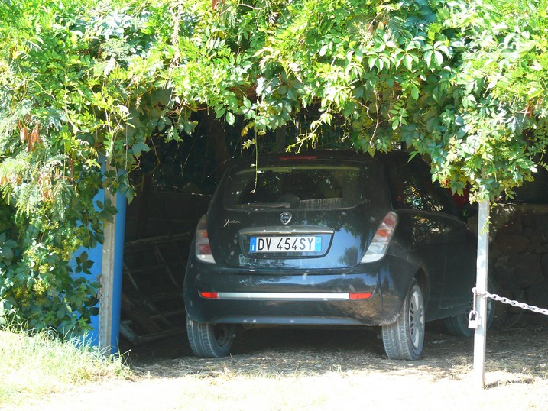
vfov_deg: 16.1
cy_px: 207
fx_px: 1457
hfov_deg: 21.3
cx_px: 280
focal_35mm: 92
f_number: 3.2
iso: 200
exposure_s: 1/80
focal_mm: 18.6
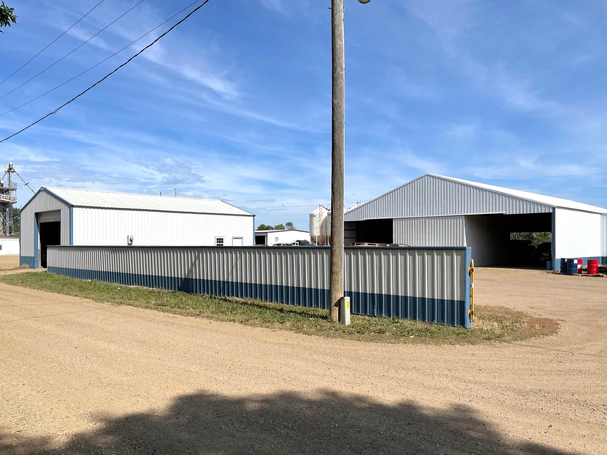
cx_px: 304
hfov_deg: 67.3
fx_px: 456
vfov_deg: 53.1
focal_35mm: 26
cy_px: 228
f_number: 1.6
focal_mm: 5.1
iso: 32
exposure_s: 1/6579
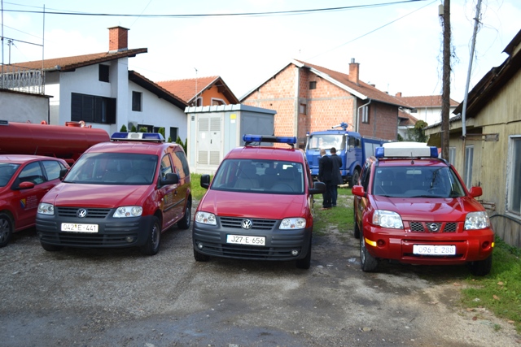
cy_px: 174
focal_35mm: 33
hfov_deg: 57.2
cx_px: 260
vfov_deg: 40.0
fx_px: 478
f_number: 4.5
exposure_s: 1/200
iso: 100
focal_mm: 22
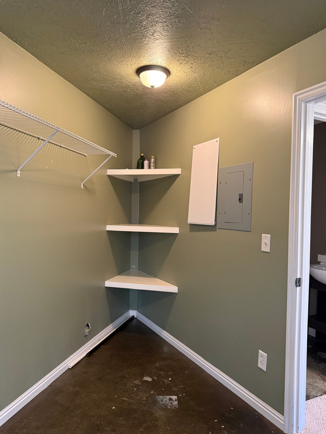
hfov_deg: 54.9
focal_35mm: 25
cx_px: 166
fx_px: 314
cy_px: 218
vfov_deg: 69.4
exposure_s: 1/60
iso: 500
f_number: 1.78
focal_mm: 6.76
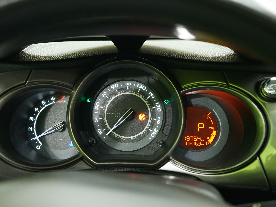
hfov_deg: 47.8
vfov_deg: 36.8
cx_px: 131
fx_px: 311
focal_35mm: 39
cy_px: 104
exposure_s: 1/15
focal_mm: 36
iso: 1000
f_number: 4
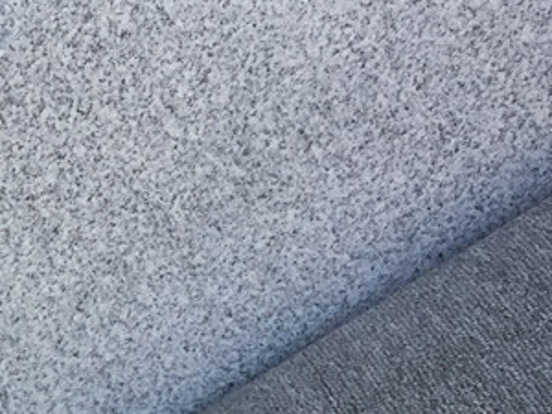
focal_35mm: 93
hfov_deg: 20.0
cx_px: -75
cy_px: 581
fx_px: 1483
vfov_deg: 15.0
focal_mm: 3.3
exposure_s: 1/251
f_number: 2.4
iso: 25
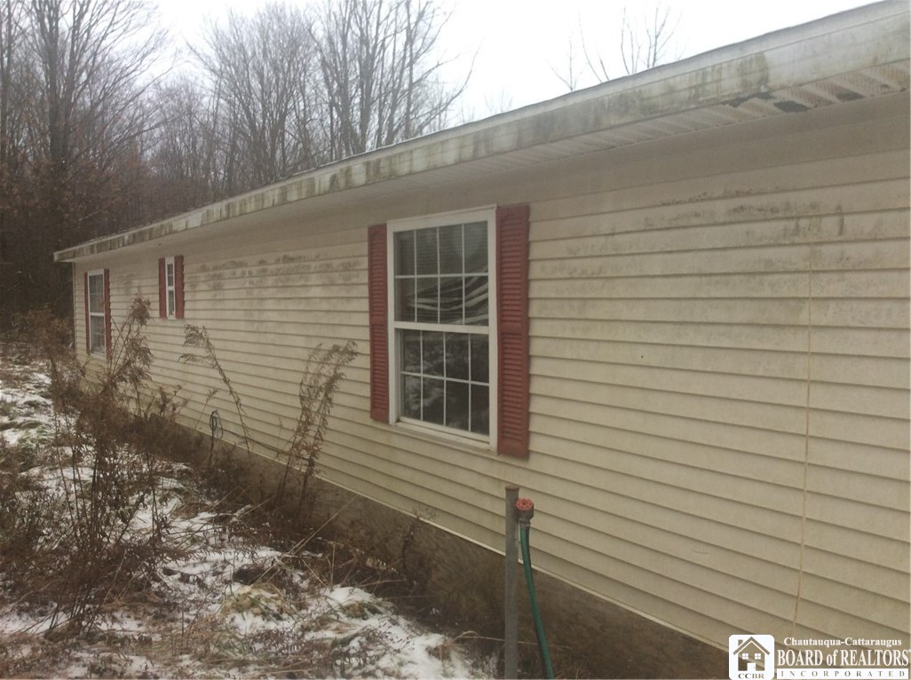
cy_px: 340
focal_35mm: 32
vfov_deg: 44.0
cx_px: 456
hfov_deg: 56.9
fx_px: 841
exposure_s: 1/169
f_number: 2.4
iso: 32
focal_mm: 3.3
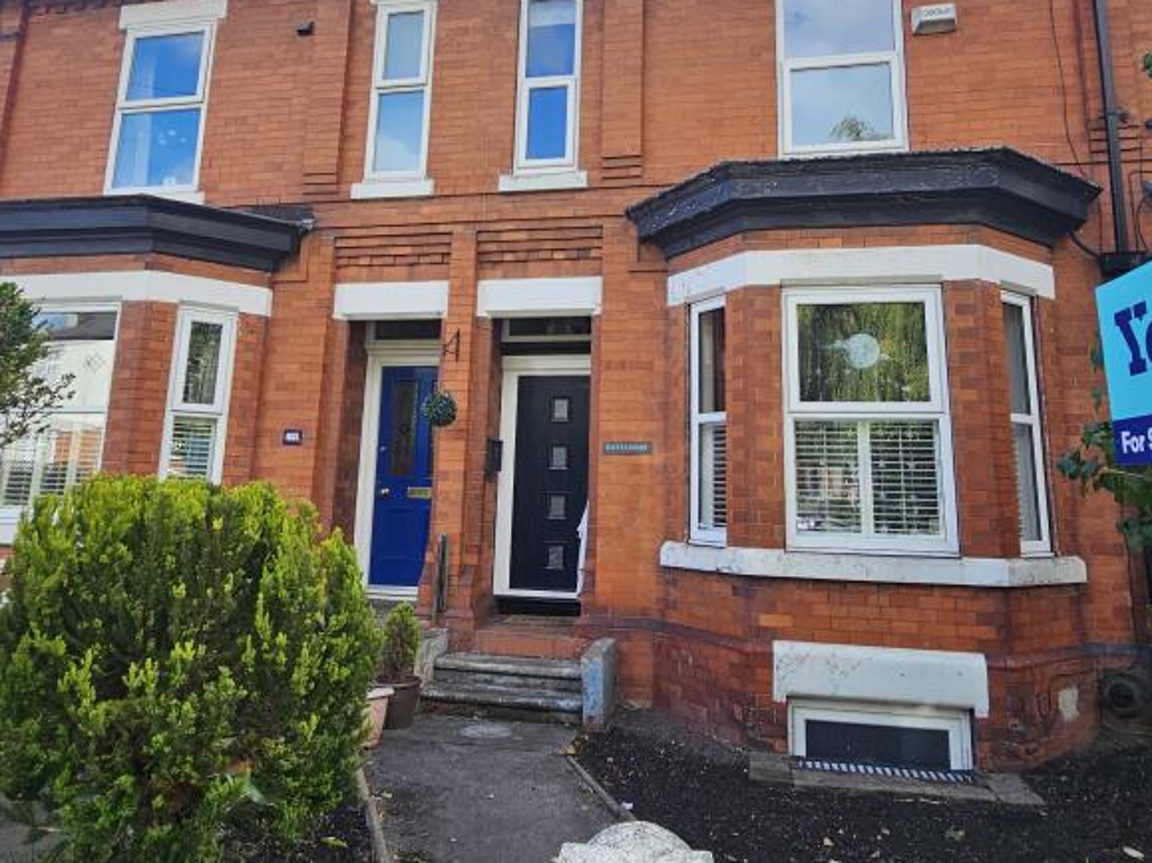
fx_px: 765
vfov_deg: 57.9
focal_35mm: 23
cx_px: 605
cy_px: 310
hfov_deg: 73.9
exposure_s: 1/763
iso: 50
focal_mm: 2.2
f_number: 2.2
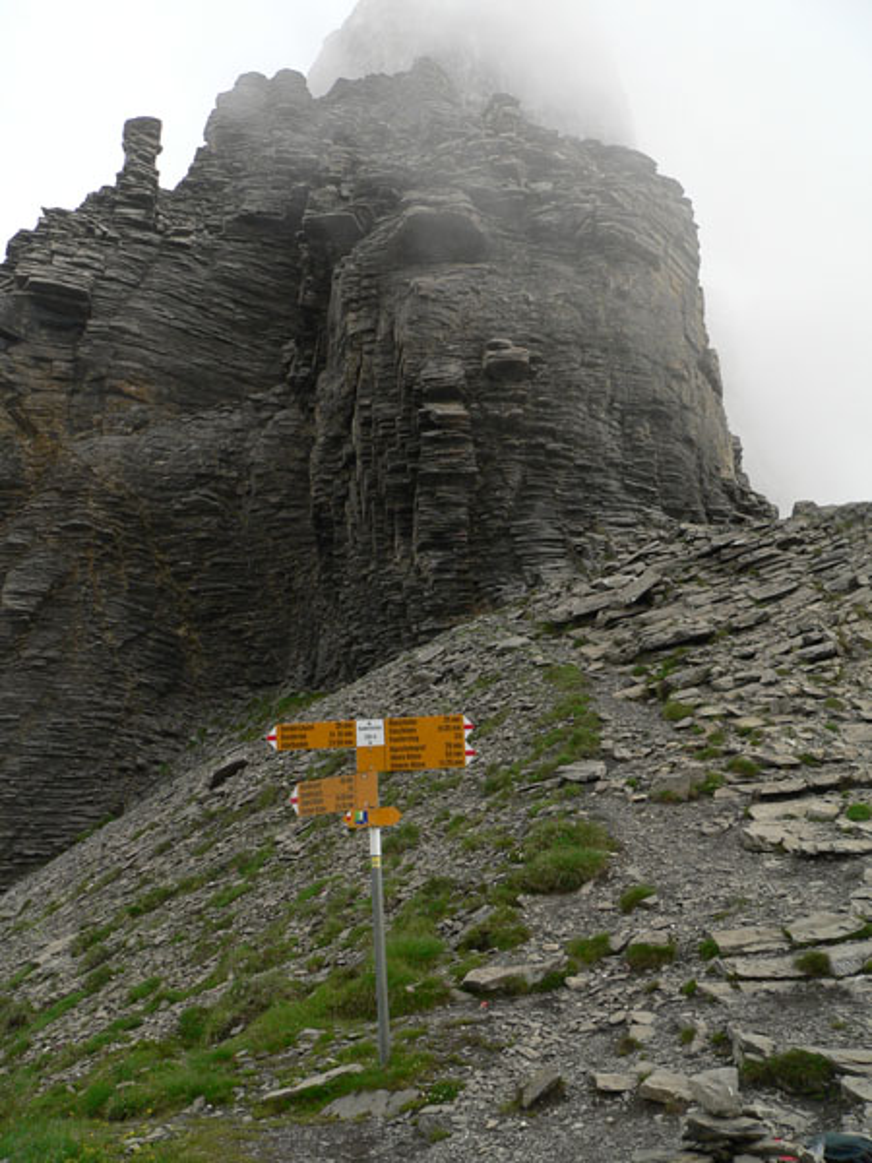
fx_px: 1209
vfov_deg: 51.4
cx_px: 436
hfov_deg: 39.7
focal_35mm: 36
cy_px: 582
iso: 80
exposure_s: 1/400
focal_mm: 6
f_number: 4
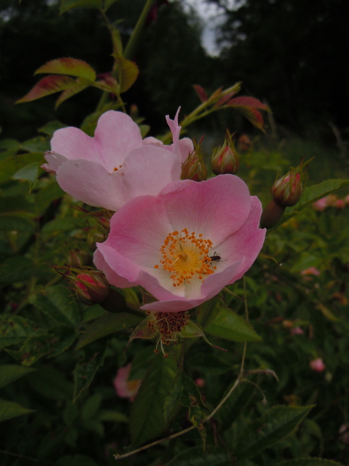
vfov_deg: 60.0
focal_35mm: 30
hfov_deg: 46.8
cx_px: 174
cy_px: 233
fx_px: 403
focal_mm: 5.4
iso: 100
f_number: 7
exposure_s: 1/320
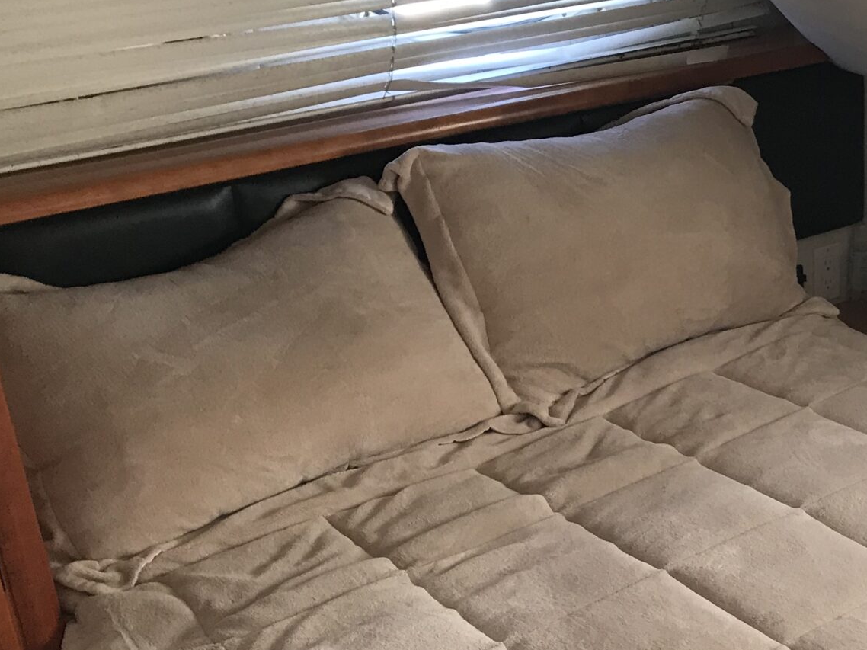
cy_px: 527
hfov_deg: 28.9
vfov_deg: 22.9
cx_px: 849
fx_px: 1578
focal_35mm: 63
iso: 25
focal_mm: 3.99
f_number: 1.8
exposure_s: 1/31
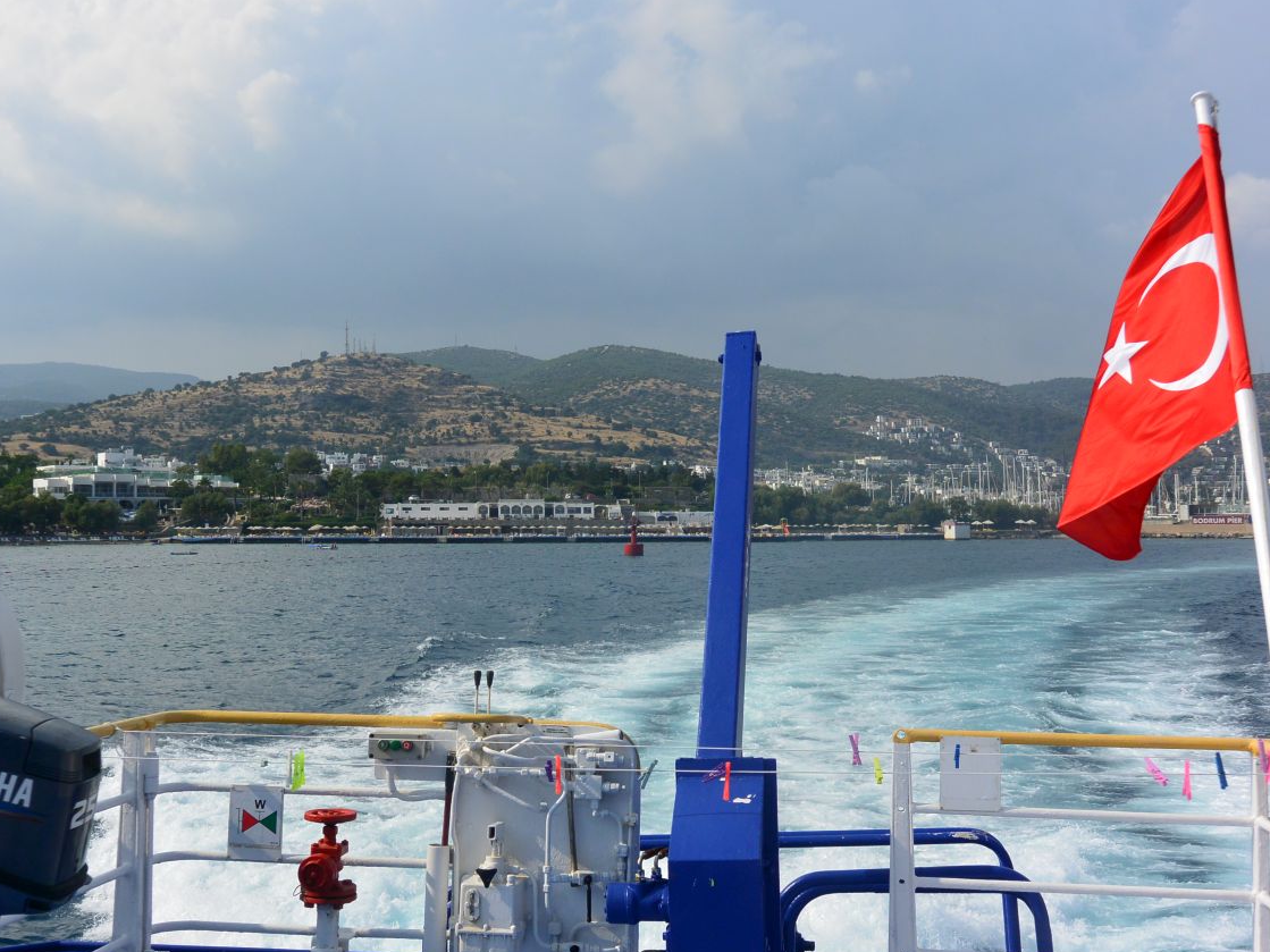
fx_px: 1614
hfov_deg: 42.9
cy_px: 479
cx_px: 617
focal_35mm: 44
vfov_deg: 32.9
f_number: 5
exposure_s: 1/800
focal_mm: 15.1
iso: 160
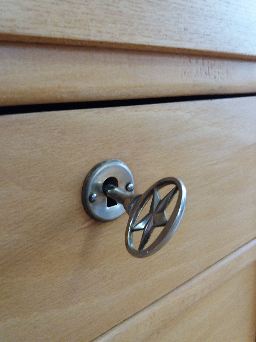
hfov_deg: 49.7
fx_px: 276
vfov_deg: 63.4
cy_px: 171
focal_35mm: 28
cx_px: 128
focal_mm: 3.7
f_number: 1.9
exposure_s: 1/17
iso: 200
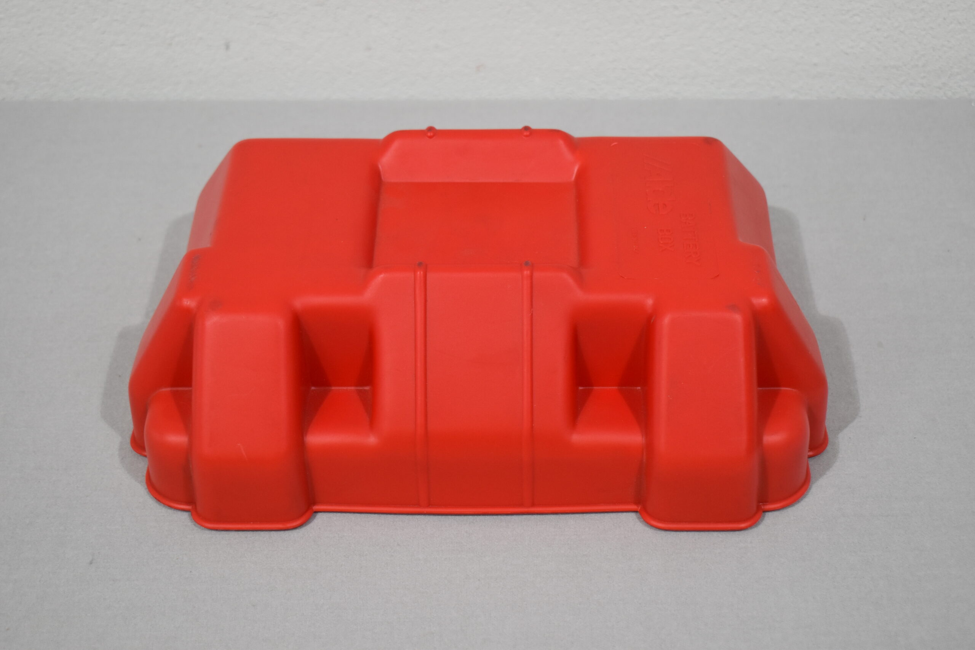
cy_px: 325
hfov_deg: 33.4
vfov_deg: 22.6
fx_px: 1625
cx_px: 488
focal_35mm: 60
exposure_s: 1/200
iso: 800
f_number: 5
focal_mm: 40
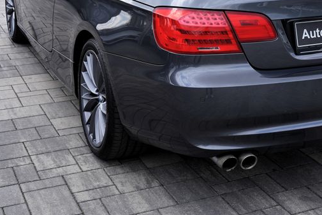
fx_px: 617
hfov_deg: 28.9
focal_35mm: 69
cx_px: 231
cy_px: 4
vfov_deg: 19.2
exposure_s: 1/200
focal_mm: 34
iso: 100
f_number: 6.3
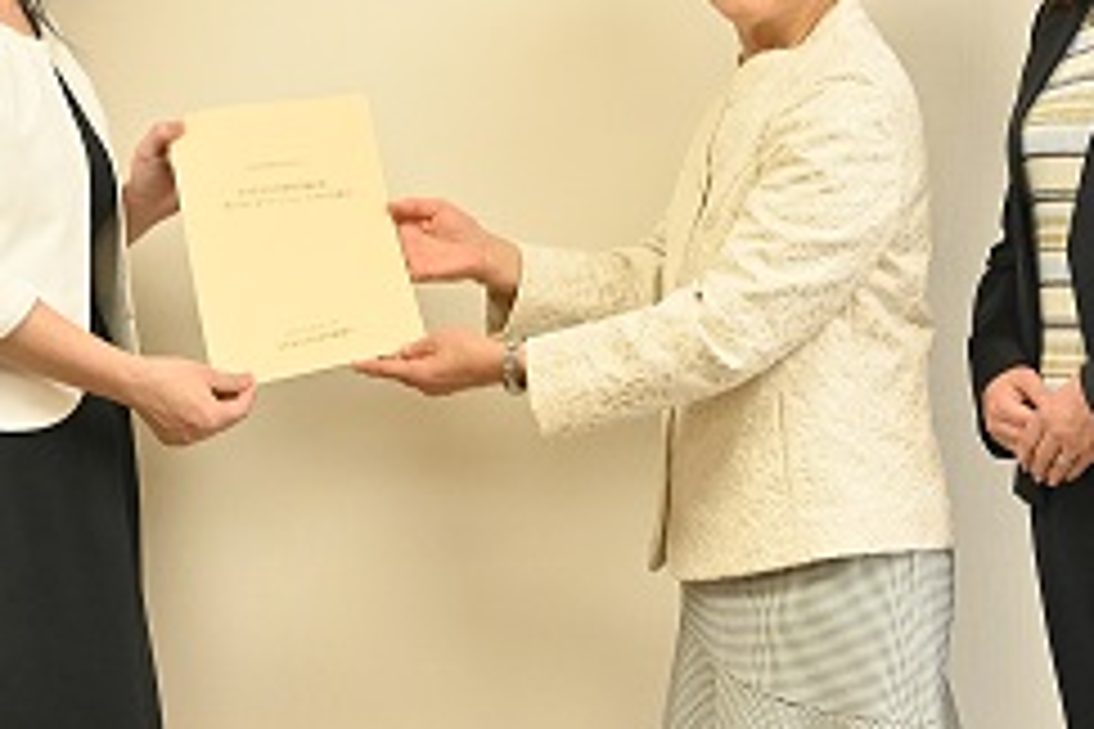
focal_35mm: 98
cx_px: 567
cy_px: 115
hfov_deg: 20.8
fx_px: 2978
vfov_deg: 13.9
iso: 1600
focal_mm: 38
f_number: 6.3
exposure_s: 1/80
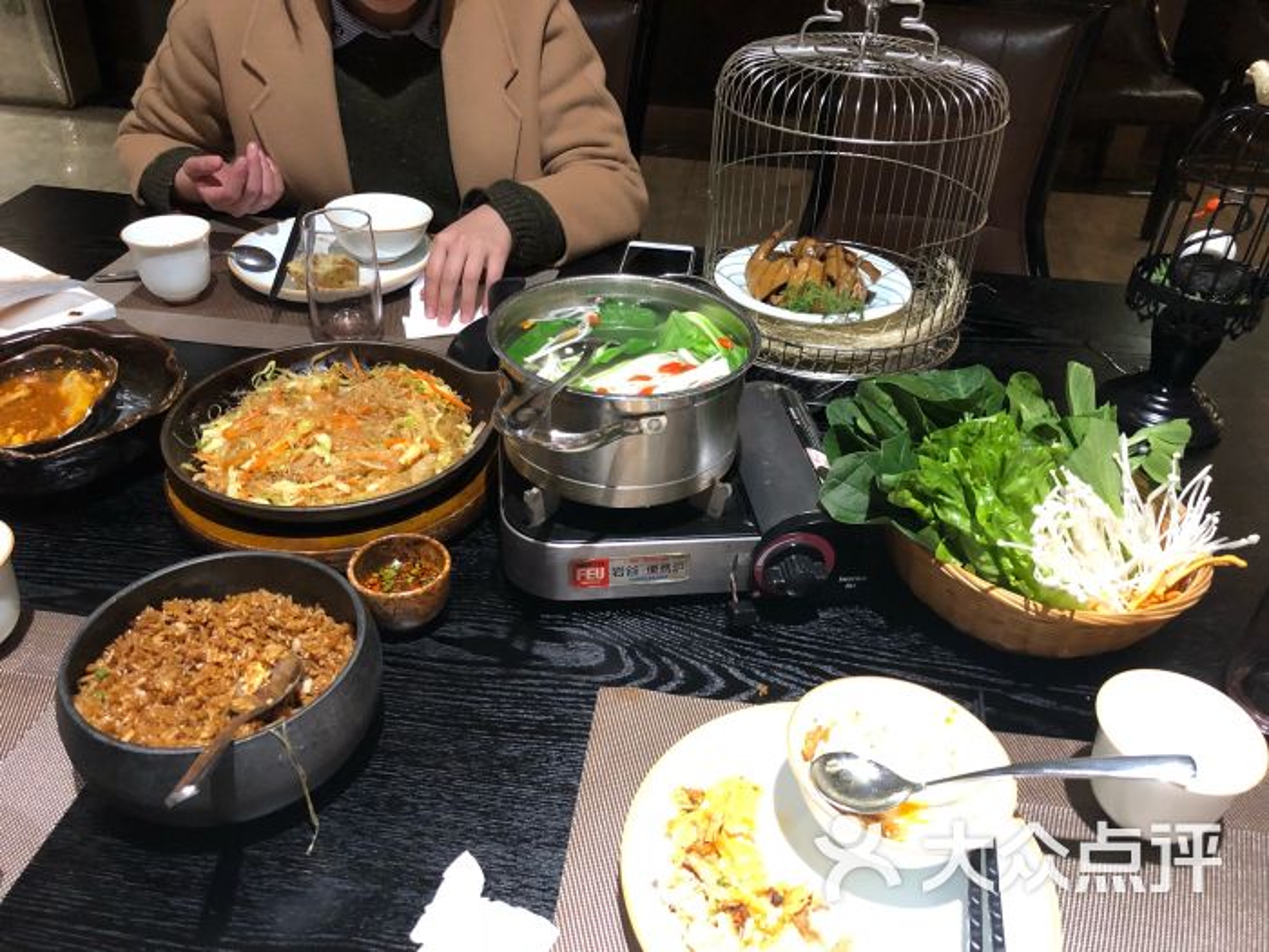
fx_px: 1026
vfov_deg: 49.7
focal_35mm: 28
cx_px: 634
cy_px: 476
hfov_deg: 63.4
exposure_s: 1/13
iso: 100
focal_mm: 4
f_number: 1.8
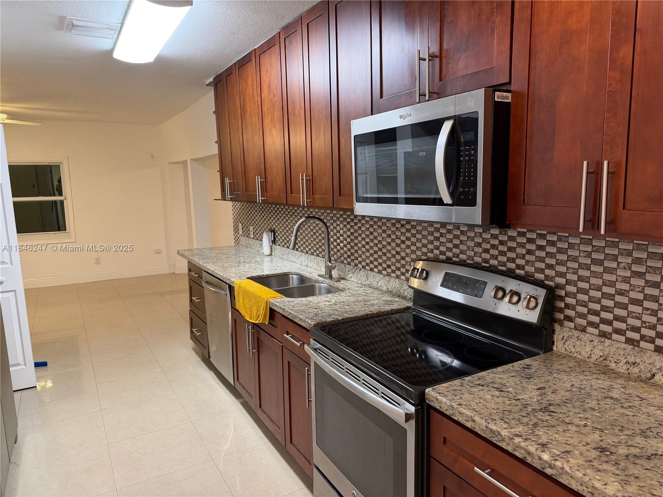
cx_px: 332
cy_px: 248
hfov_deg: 71.6
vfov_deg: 56.8
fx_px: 460
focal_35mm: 24
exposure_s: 1/60
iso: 160
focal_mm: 6.76
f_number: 1.78
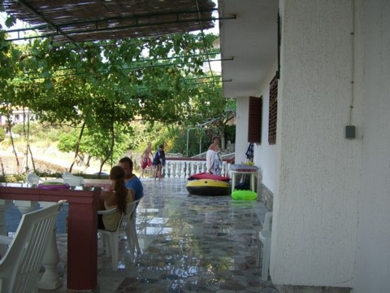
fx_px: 428
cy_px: 146
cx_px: 195
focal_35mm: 38
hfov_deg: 49.0
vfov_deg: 37.7
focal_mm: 6.2
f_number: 2.7
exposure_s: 1/250
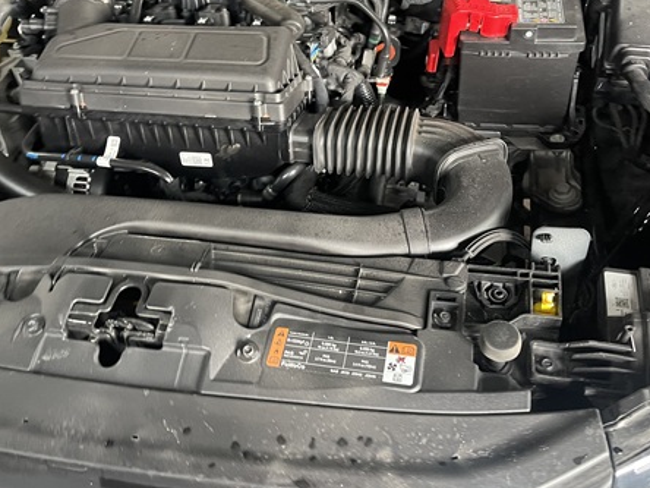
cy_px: 210
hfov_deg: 54.0
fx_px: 638
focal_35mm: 34
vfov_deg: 41.7
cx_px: 325
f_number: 1.6
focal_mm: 5.1
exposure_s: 1/40
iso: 400
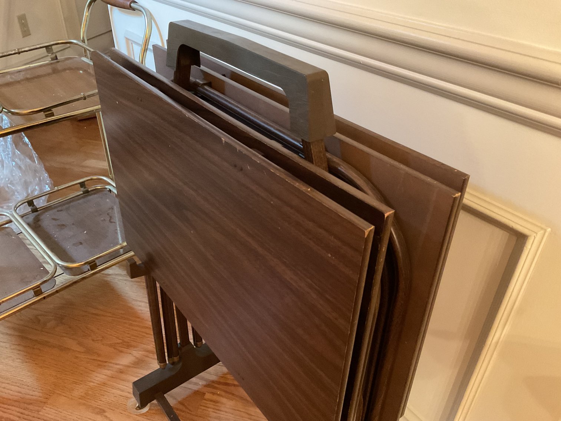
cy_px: 210
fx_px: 470
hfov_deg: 61.7
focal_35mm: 29
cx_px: 280
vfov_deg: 48.2
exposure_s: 1/30
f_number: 1.8
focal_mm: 3
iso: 500
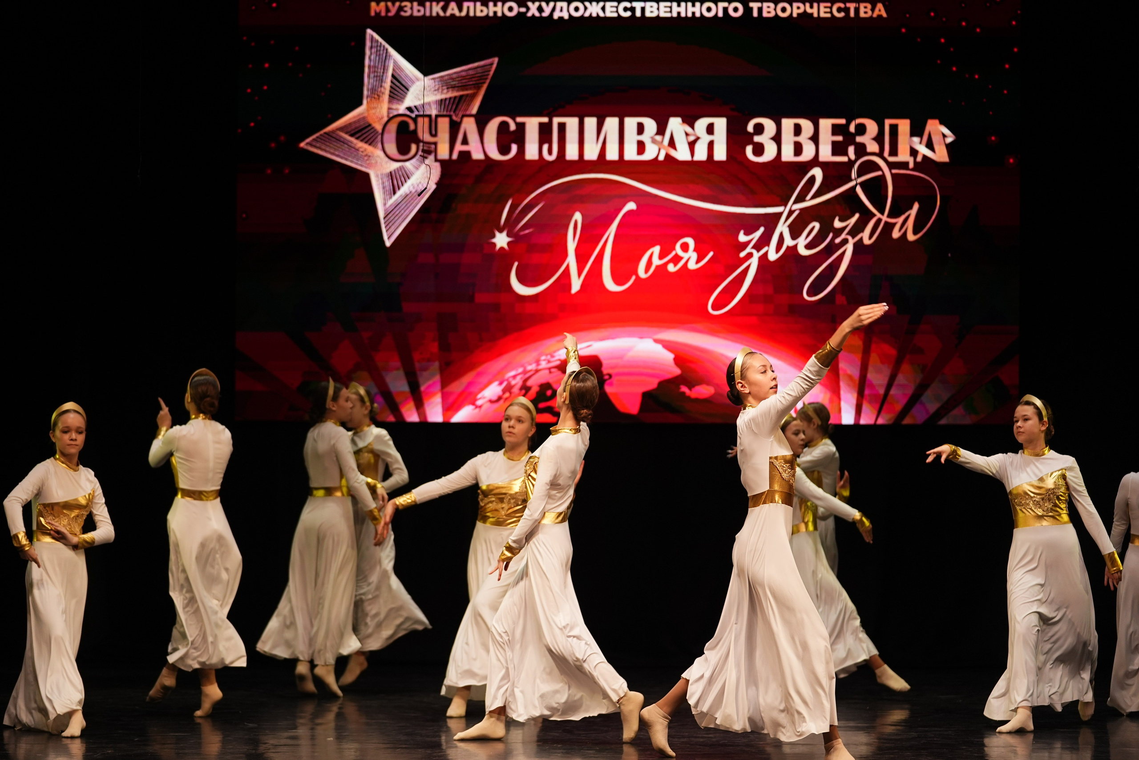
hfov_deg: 18.3
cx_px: 570
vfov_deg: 12.2
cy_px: 380
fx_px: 3543
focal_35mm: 112
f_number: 2.8
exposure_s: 1/400
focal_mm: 112
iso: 640
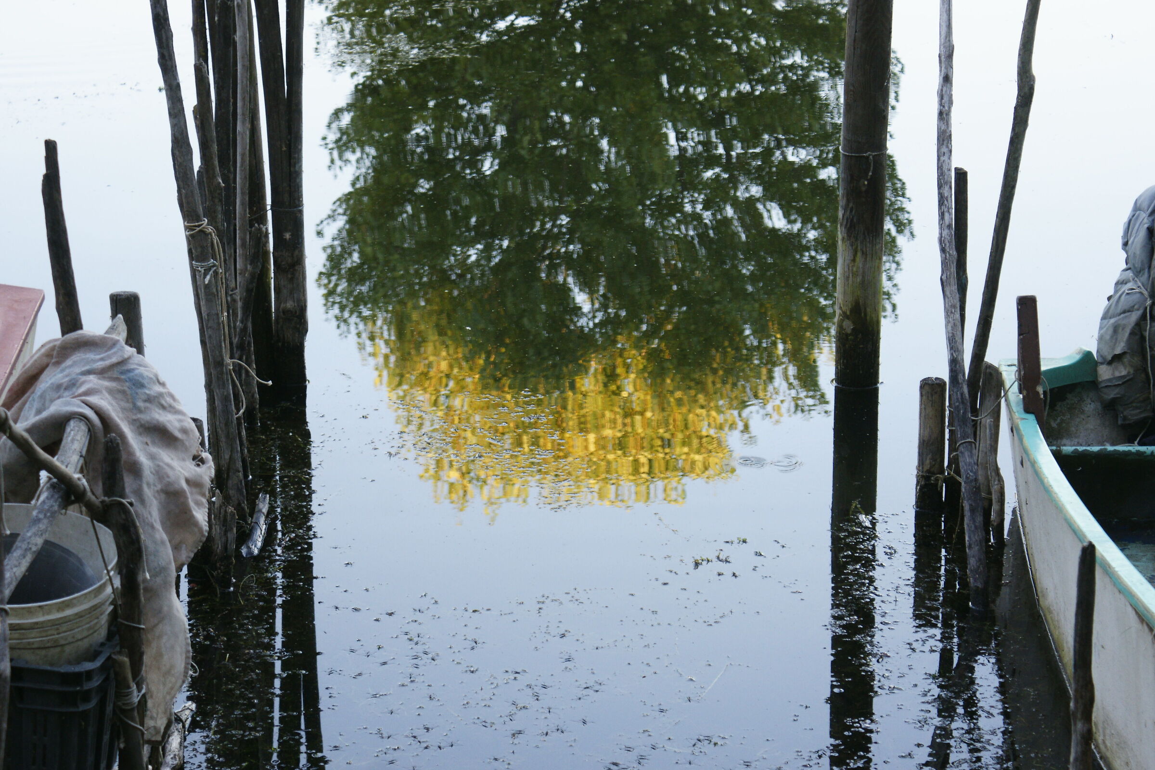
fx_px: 3368
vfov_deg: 13.0
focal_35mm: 105
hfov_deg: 19.5
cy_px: 385
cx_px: 578
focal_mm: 70
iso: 500
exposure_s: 1/125
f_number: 5.6
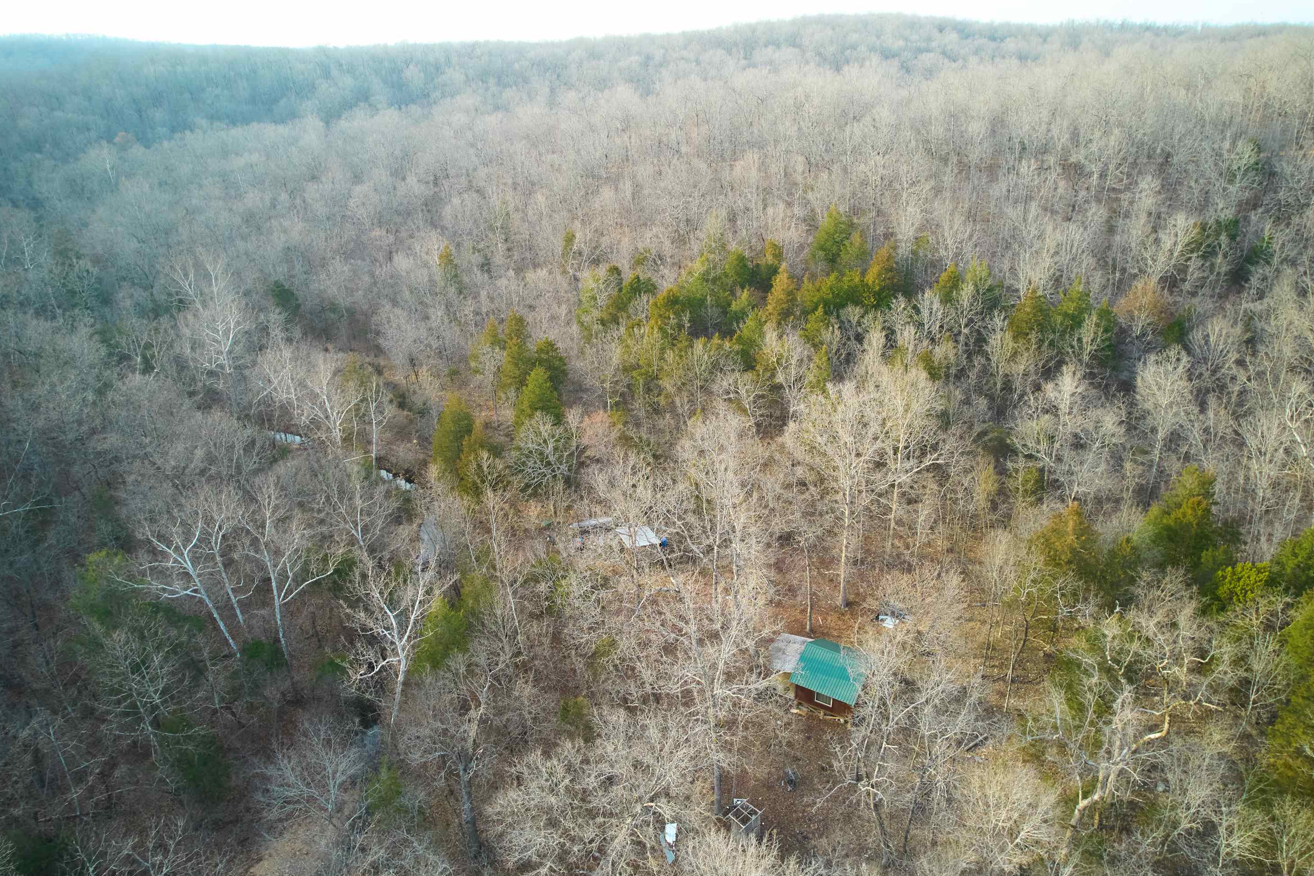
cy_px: 457
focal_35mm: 23
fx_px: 839
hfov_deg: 76.1
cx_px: 667
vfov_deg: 55.1
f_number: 2.8
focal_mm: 8.38
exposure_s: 1/400
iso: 100
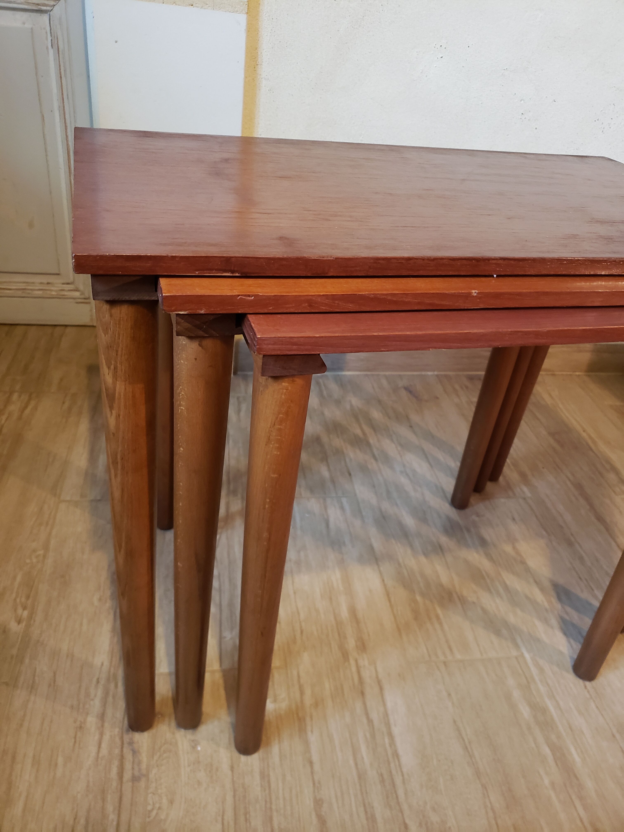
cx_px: 312
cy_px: 416
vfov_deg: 67.3
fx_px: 625
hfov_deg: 53.1
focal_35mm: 26
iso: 250
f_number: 1.5
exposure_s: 1/20
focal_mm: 4.3
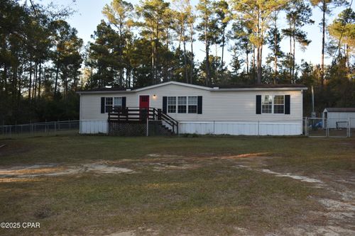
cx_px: 178
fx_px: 296
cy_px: 118
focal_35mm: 30
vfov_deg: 43.6
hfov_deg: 61.9
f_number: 5.6
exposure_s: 1/125
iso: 140
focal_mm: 20
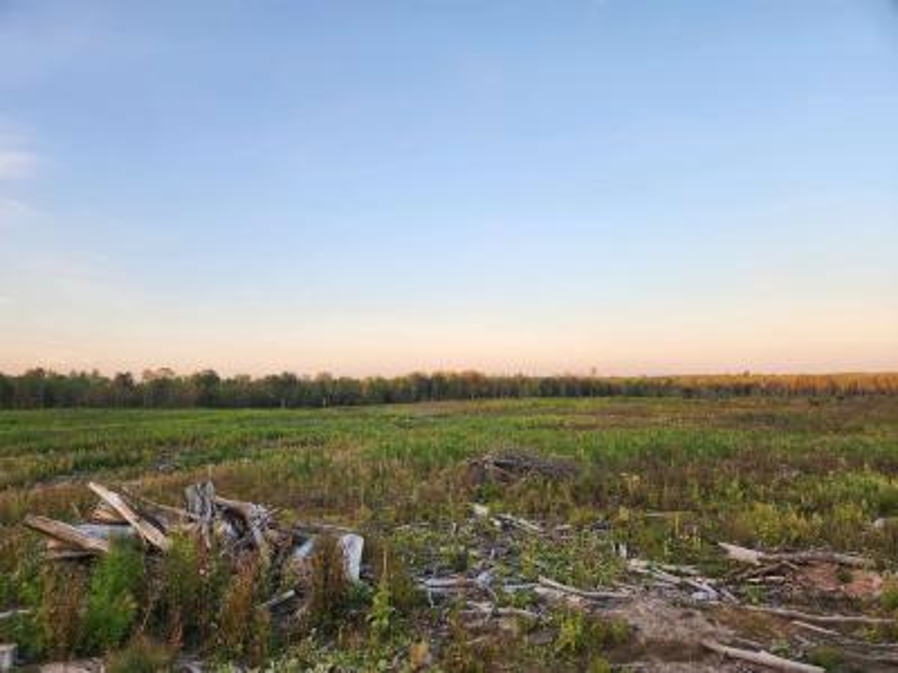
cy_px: 336
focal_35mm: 23
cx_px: 449
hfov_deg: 73.9
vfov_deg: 58.9
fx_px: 597
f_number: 1.8
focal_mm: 5.4
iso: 20
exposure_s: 1/188
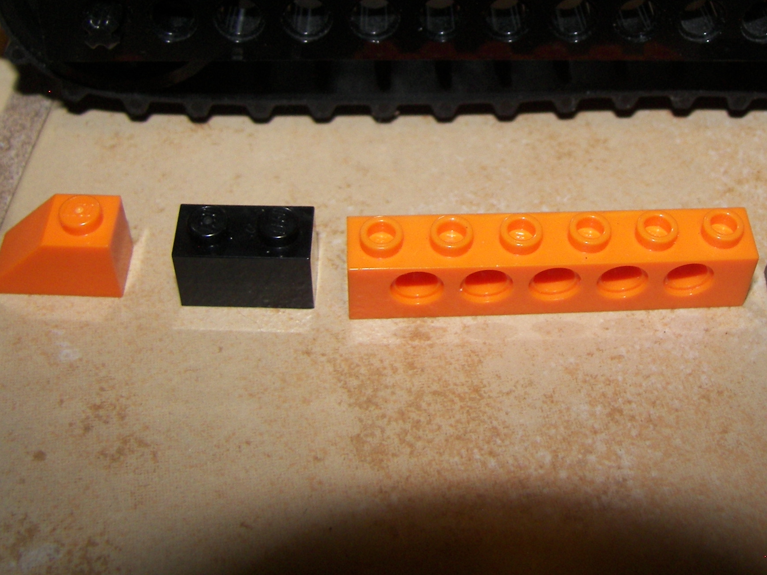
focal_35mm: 54
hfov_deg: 35.2
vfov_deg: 26.7
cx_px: 516
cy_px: 158
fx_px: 1196
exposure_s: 1/30
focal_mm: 6
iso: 100
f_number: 2.8
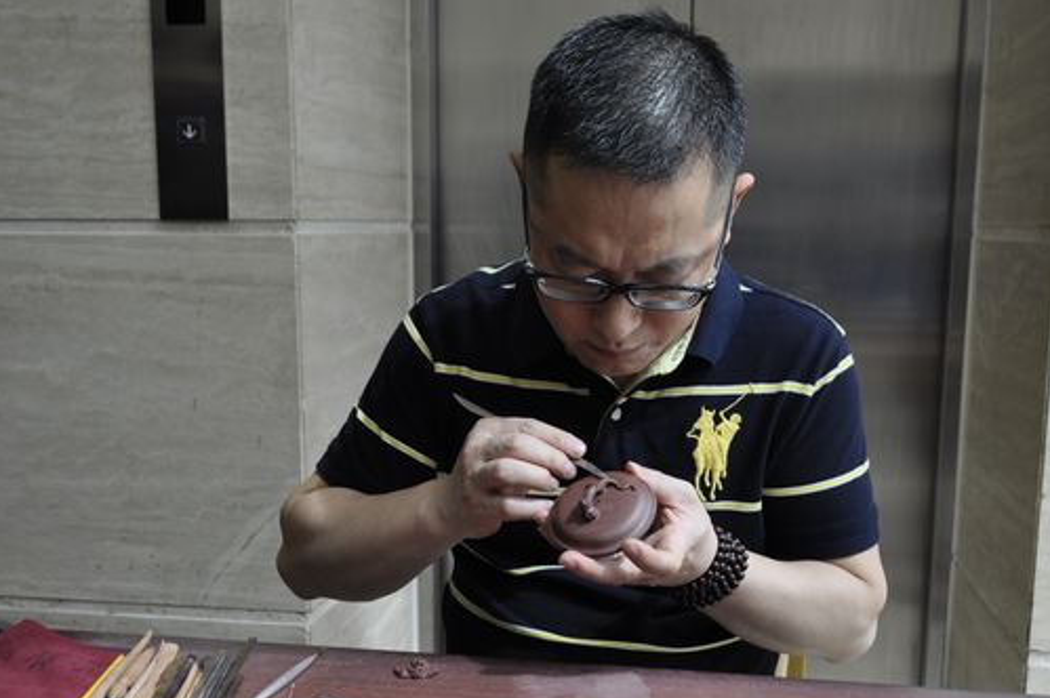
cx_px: 577
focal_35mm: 41
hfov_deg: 47.4
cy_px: 431
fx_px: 1195
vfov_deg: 32.5
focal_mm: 22
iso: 400
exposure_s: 1/80
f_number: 4.5
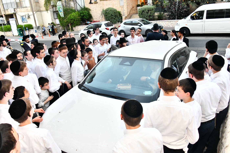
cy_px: 76
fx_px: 179
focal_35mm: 28
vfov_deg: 46.4
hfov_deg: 65.5
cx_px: 115
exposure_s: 1/160
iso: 2000
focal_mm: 28
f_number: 5.6
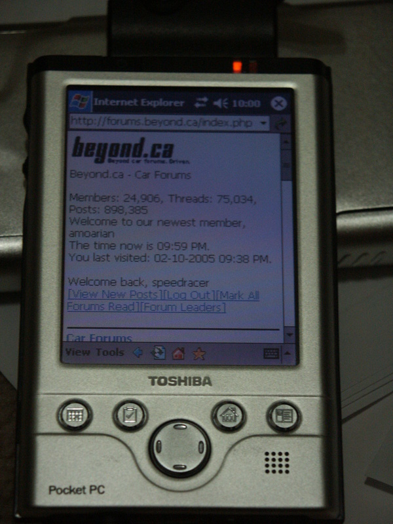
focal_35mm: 173
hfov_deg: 8.6
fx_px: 2619
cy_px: 262
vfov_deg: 11.4
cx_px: 196
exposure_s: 1/30
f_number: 3.5
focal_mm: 43.86
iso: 200
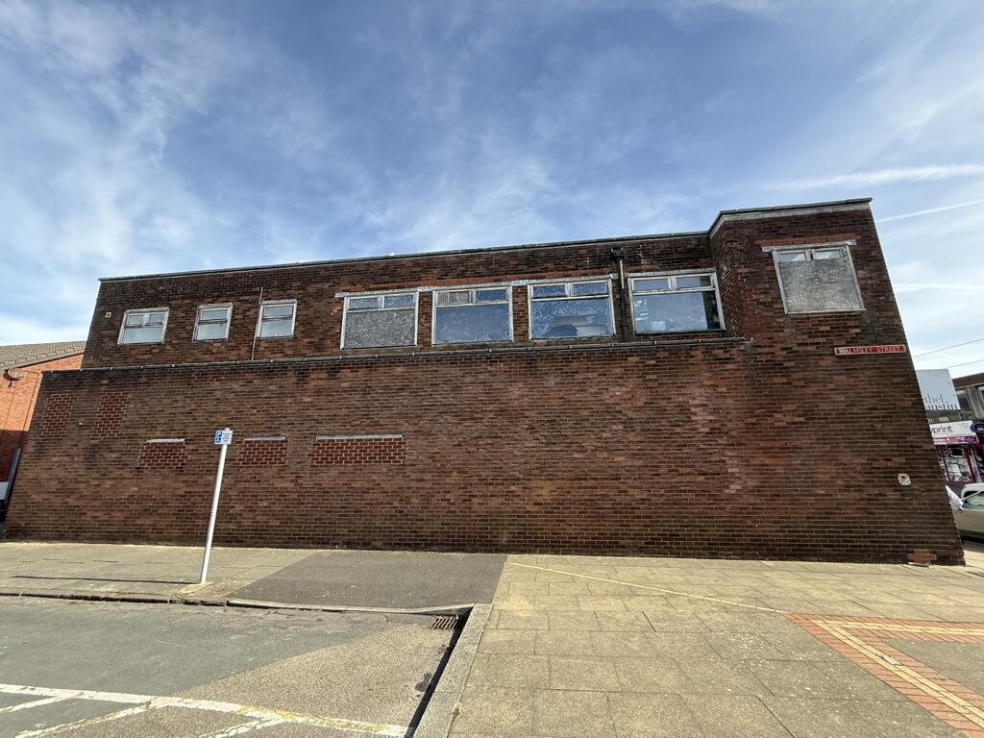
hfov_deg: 102.1
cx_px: 492
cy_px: 369
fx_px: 398
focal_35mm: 14
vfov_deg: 85.7
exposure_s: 1/545
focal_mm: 2.22
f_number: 2.2
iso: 64
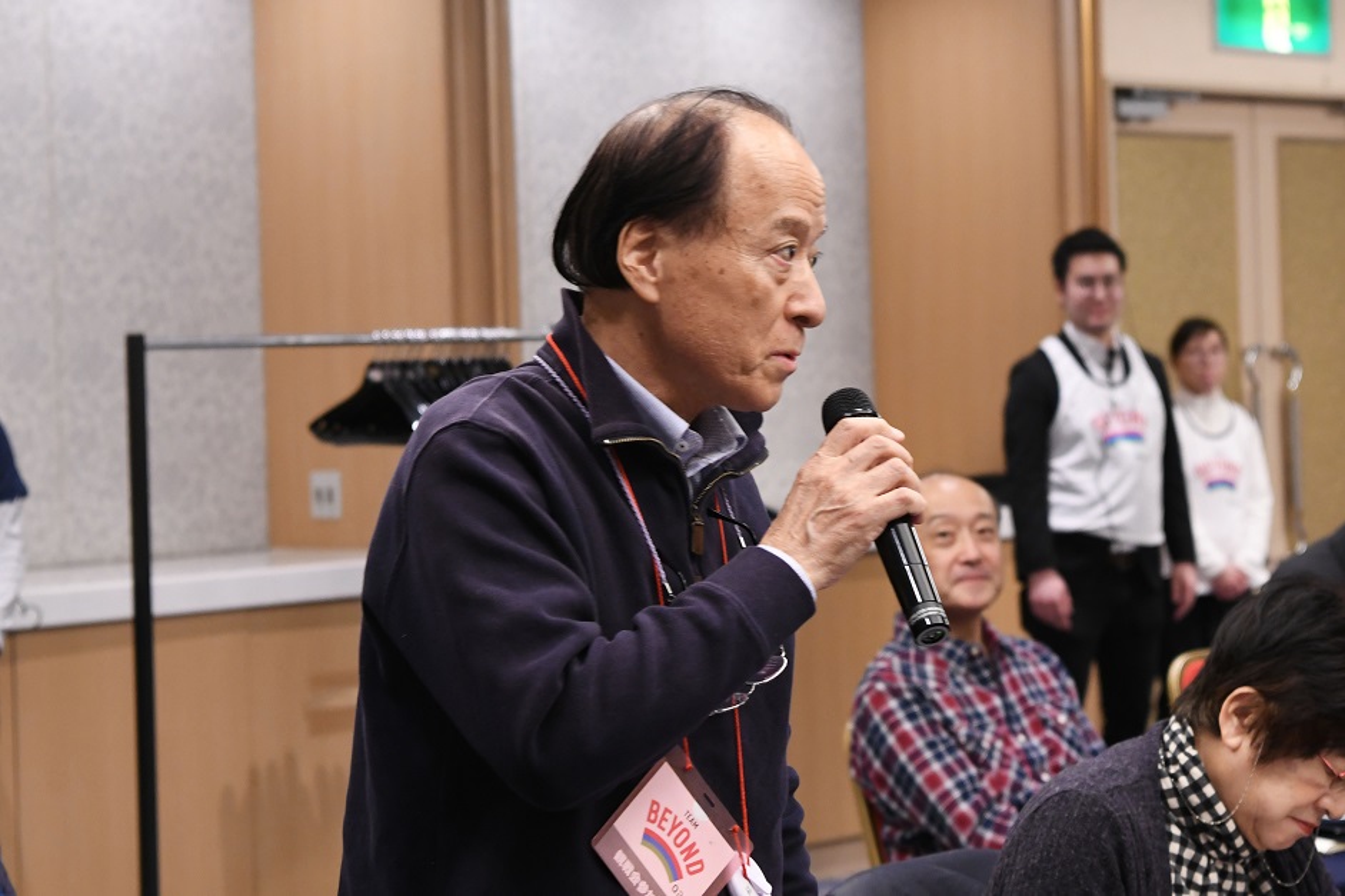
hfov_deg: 41.1
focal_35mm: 48
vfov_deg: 28.1
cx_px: 672
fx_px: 1793
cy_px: 448
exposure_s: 1/80
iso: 1600
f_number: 4
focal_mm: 48
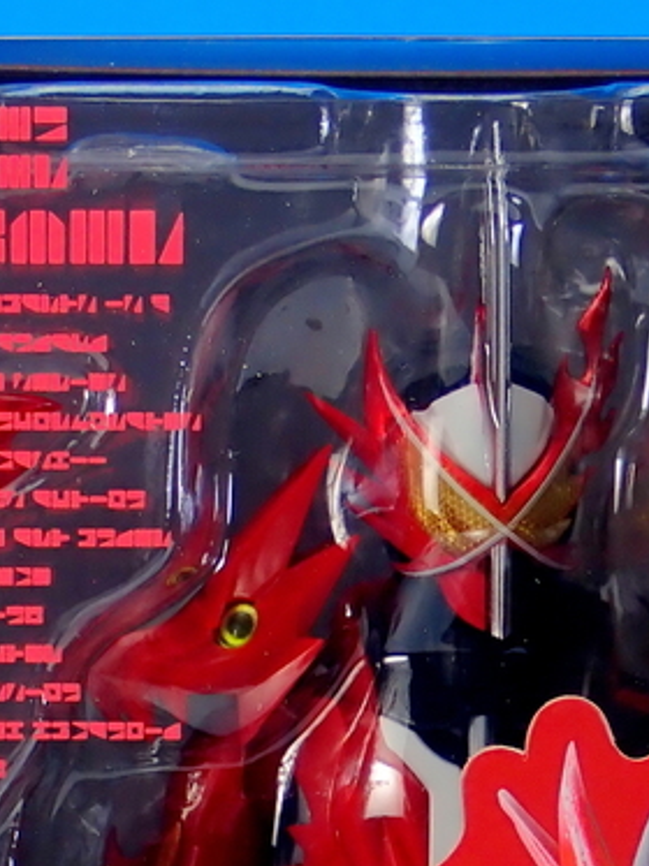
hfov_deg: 7.0
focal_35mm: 211
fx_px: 5281
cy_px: 1158
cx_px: 304
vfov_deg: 9.2
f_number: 5.6
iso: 100
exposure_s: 1/10
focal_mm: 13.65
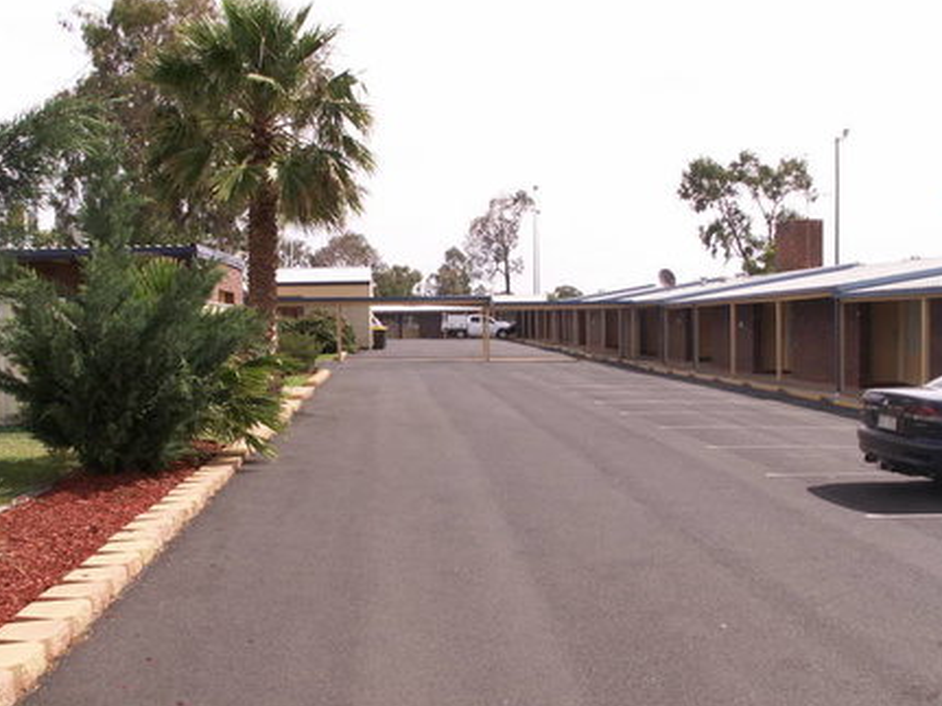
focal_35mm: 39
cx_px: 437
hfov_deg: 47.8
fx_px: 1061
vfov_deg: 36.8
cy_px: 383
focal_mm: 5.86
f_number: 7.1
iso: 50
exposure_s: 1/200
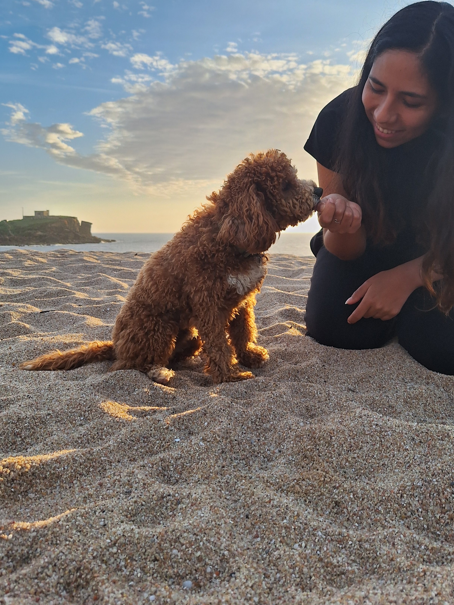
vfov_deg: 60.8
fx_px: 507
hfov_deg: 48.1
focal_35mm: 29
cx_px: 257
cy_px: 226
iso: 40
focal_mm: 5.54
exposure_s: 1/1135
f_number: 1.8
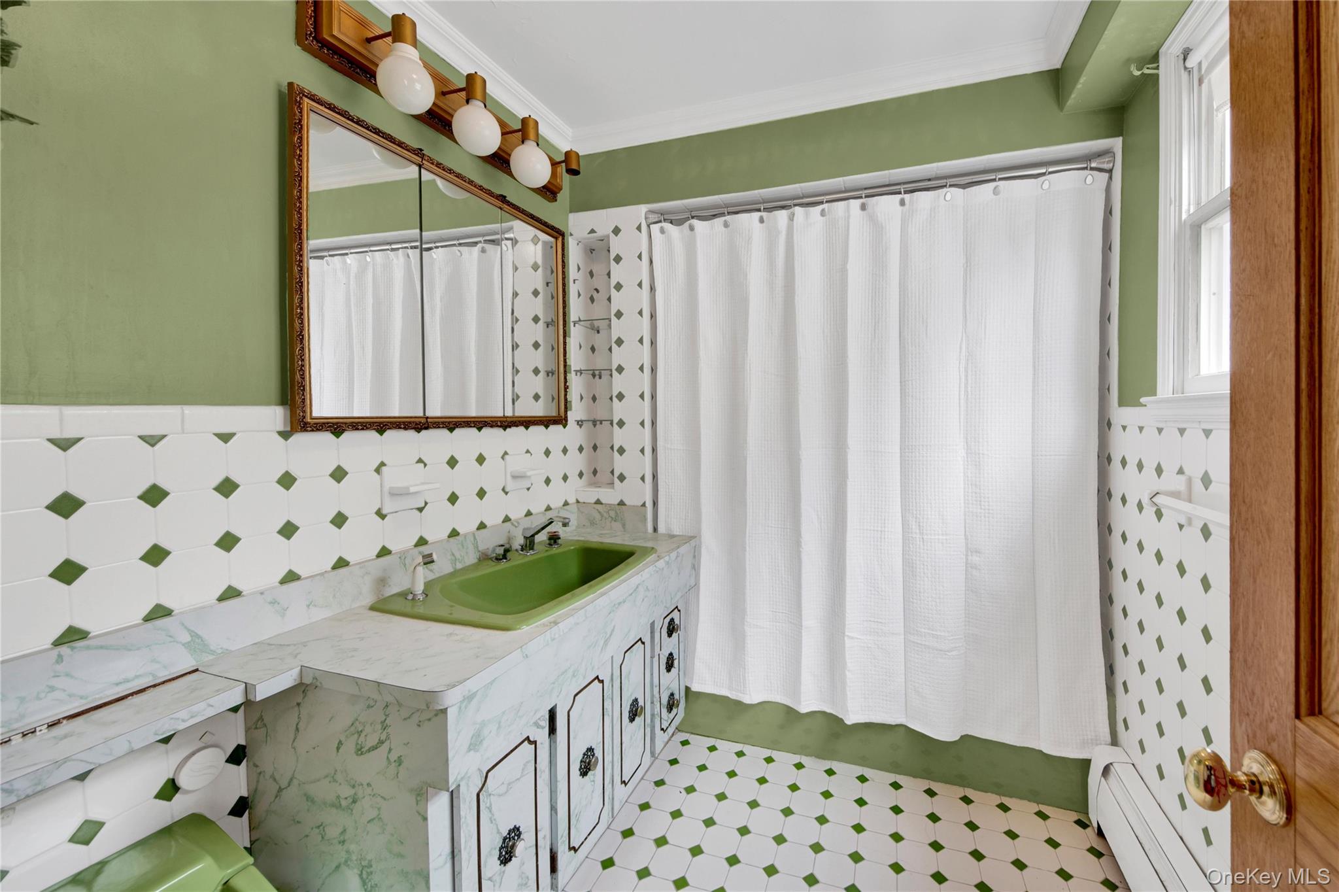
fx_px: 446
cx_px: 670
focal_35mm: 12
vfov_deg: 90.0
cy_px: 446
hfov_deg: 112.6
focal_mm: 8
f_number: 8
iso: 100
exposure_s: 1/6
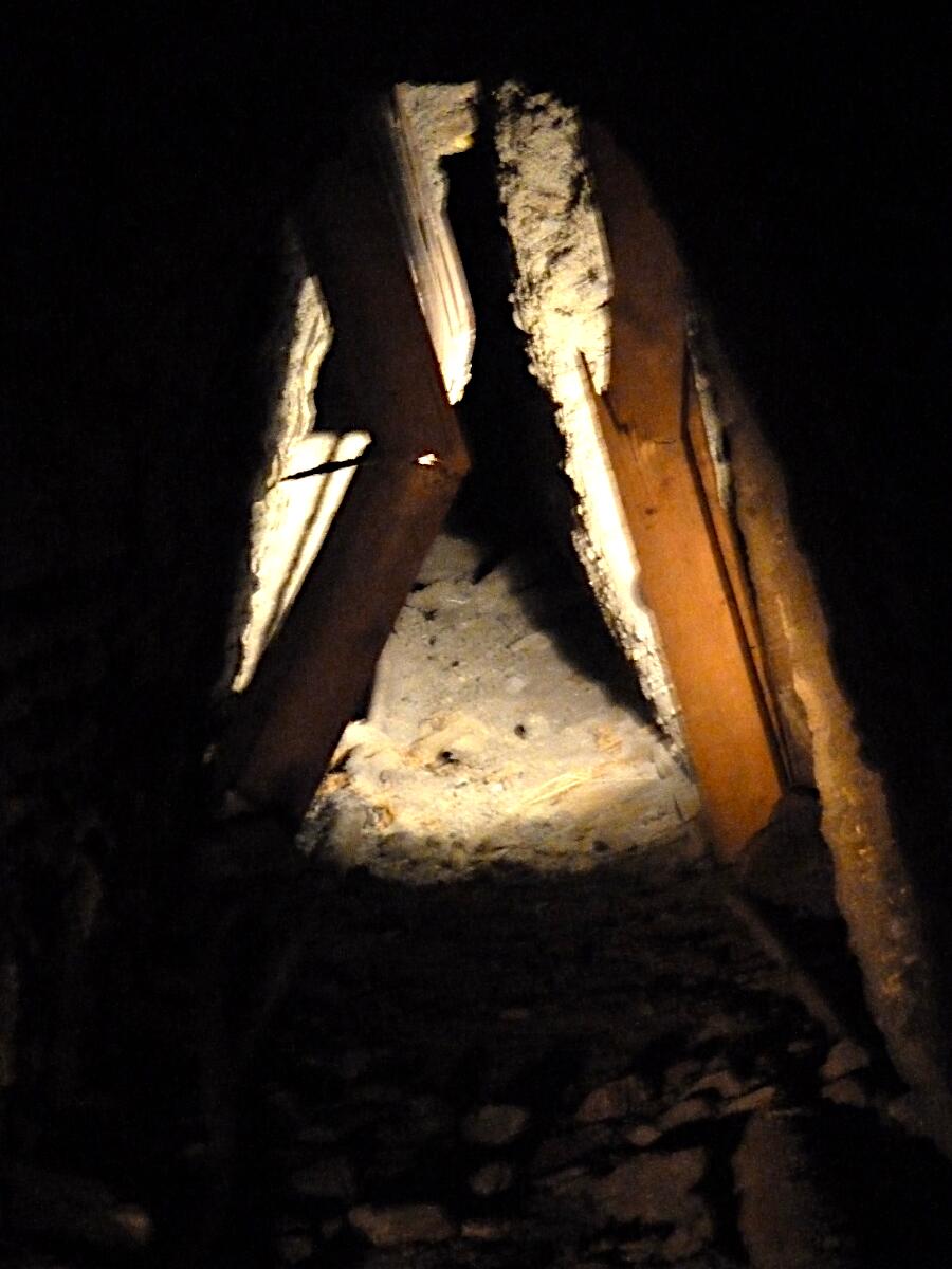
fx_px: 4070
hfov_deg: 13.3
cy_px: 634
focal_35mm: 111
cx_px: 476
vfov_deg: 17.7
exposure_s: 1/8
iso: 1000
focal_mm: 18.2
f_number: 4.4
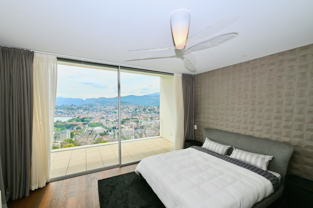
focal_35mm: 14
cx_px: 156
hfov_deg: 104.3
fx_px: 122
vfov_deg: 81.1
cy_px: 104
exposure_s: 1/200
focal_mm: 14
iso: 100
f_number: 8
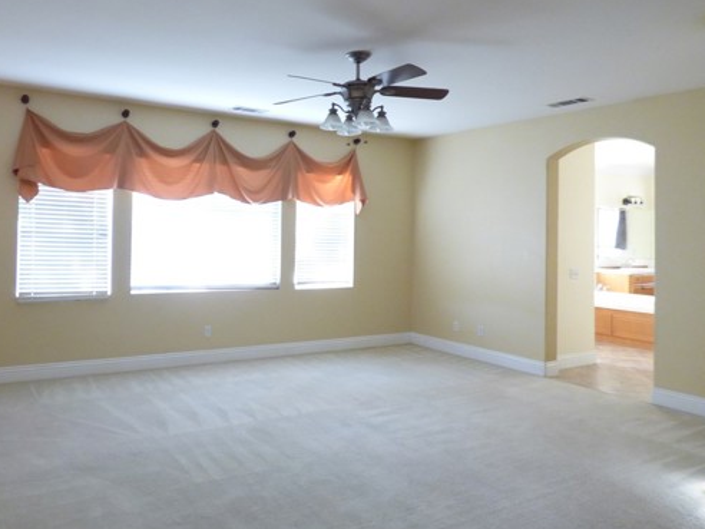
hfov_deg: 66.1
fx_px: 530
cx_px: 258
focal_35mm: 26
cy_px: 221
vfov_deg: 52.8
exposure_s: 1/20
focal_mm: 3.58
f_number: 2.8
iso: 400
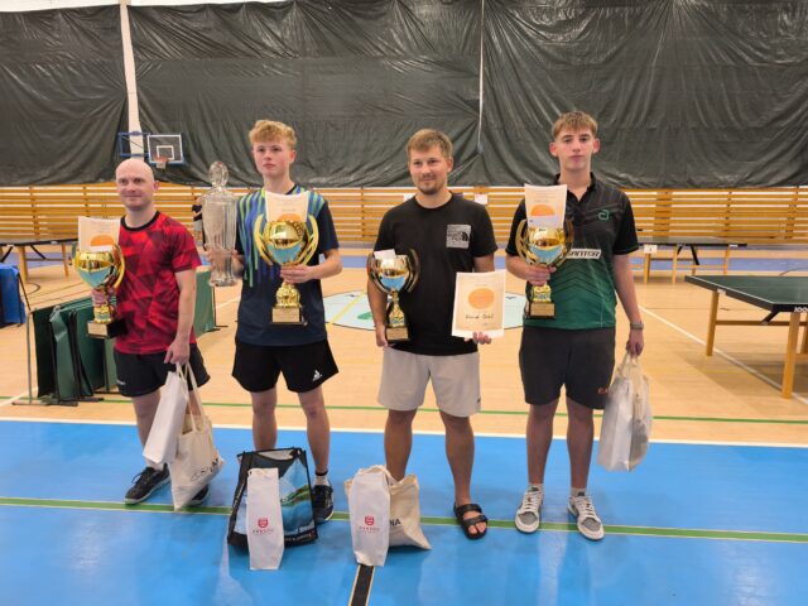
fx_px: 537
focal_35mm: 23
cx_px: 404
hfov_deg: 73.9
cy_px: 303
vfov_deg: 58.9
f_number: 1.6
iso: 320
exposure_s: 1/50
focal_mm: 6.57
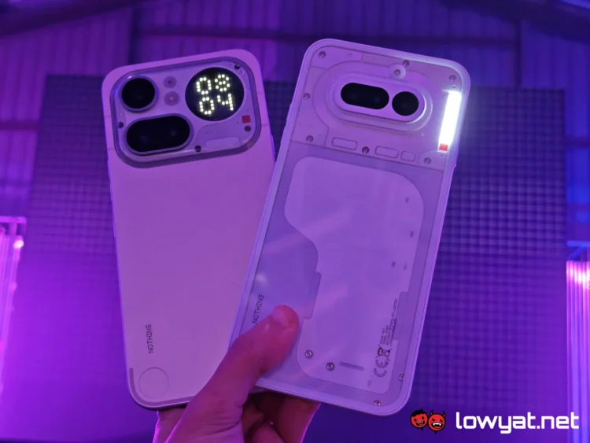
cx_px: 295
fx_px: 784
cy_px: 222
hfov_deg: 41.2
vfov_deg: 31.5
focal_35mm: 46
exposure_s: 1/52
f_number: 1.6
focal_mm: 5.4
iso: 160
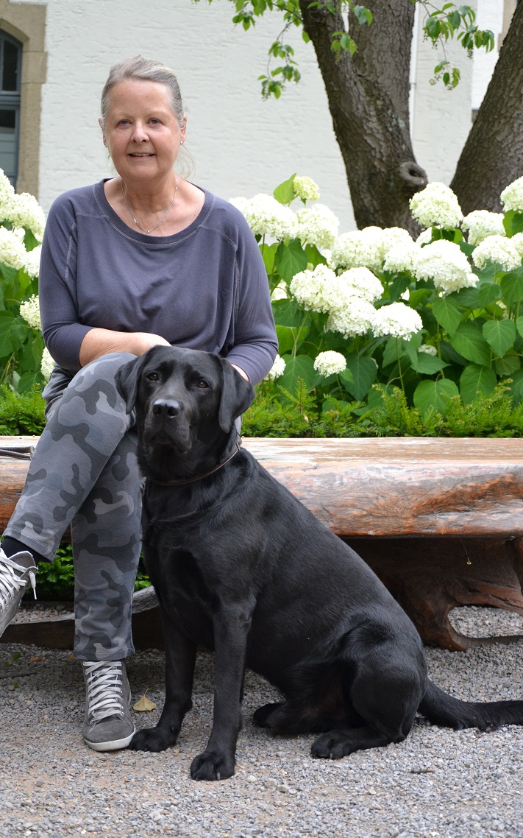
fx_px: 1483
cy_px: 415
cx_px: 263
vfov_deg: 31.5
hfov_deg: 20.0
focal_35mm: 65
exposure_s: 1/200
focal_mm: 42
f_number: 4.8
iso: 500
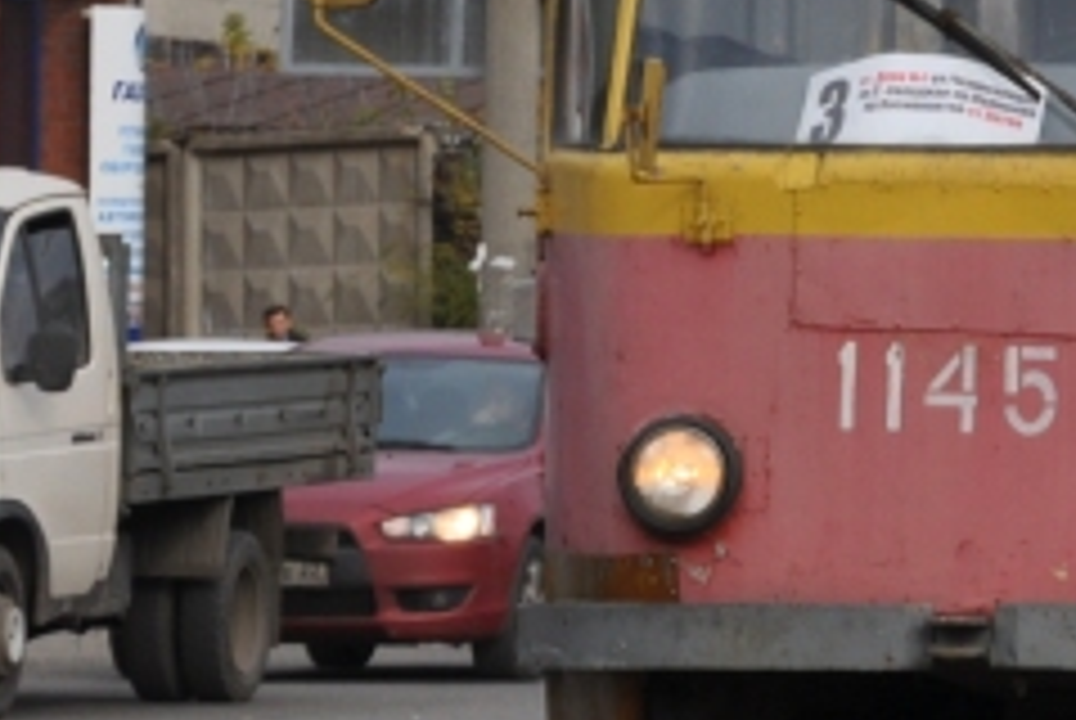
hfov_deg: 4.5
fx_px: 13436
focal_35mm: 449
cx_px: 2012
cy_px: -38
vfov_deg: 3.1
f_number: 9
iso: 200
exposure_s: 1/320
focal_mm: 70
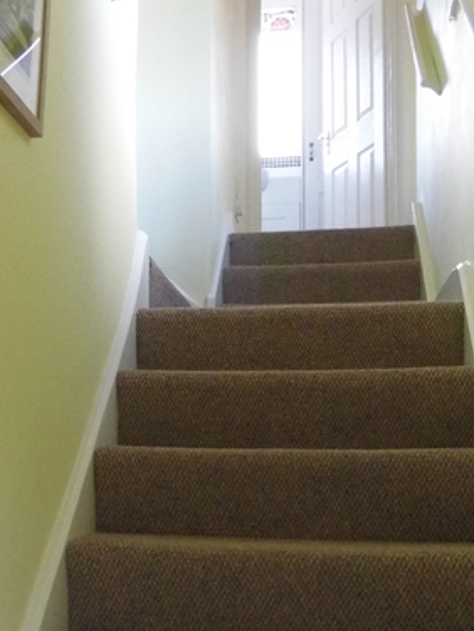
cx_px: 97
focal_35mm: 51
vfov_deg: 37.3
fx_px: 931
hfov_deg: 28.0
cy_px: 394
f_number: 3
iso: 400
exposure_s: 1/40
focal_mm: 4.5
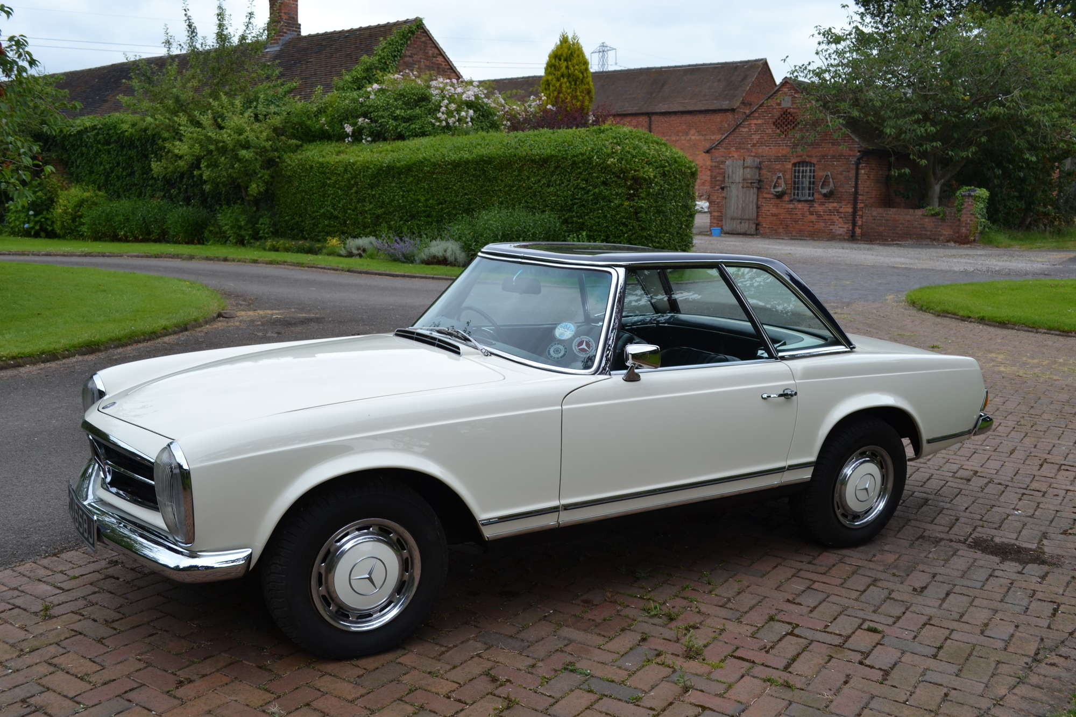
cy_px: 358
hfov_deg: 53.1
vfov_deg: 36.9
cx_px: 538
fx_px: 1076
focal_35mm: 36
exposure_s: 1/200
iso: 100
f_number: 7.1
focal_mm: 24
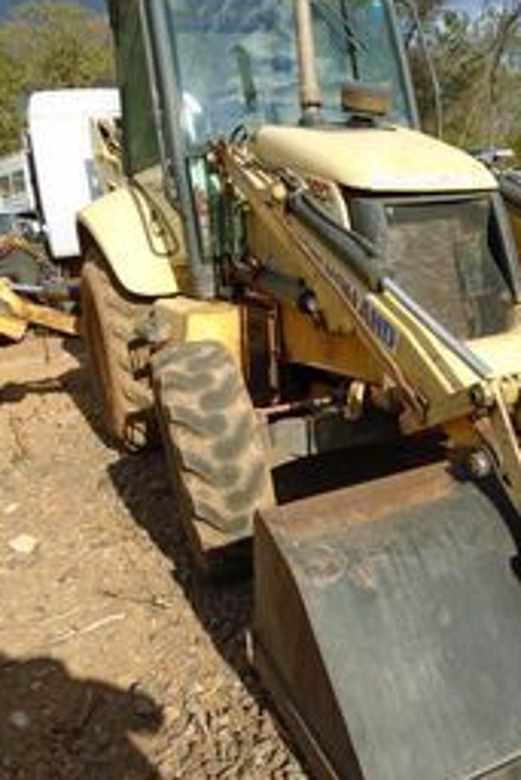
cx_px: 419
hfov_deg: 34.8
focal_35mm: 37
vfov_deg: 51.9
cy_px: 385
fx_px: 802
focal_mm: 4.6
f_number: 3.2
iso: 100
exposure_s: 1/800
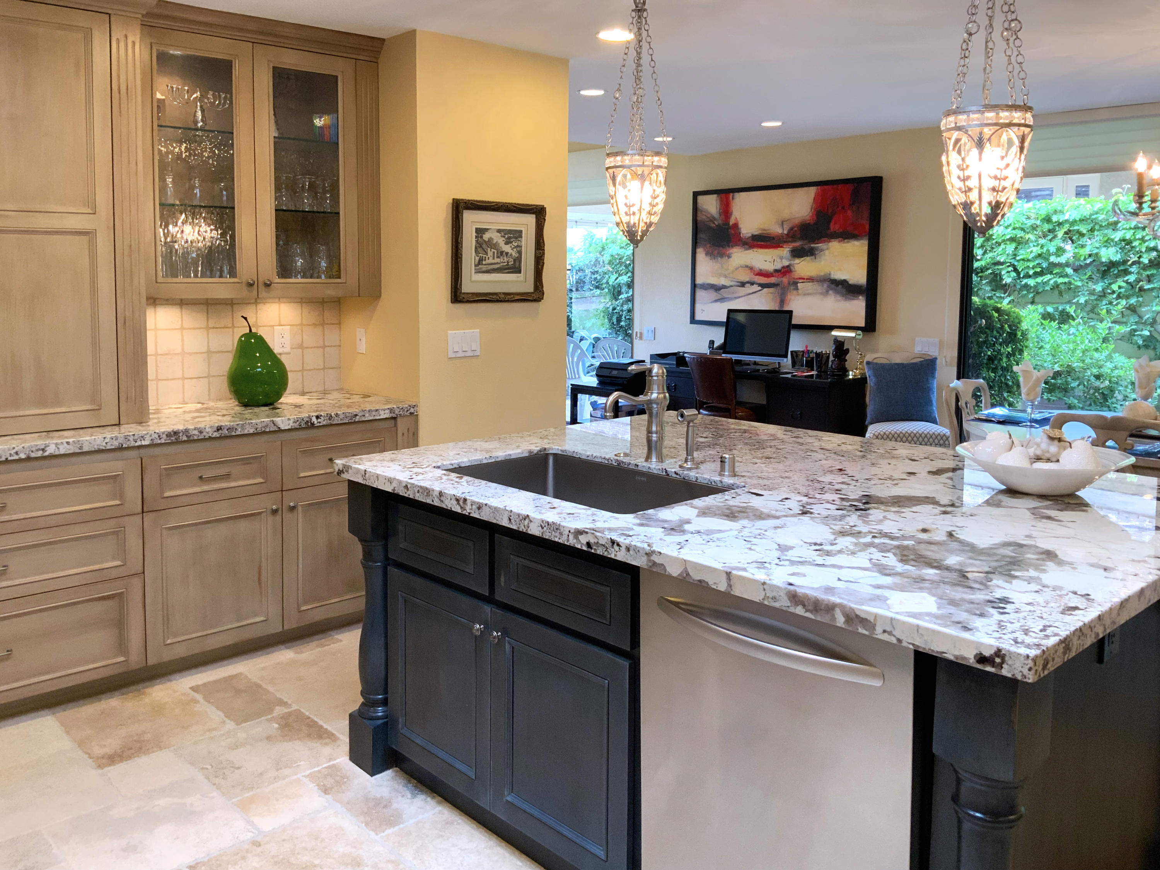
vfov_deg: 48.2
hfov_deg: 61.7
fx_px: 972
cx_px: 580
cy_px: 435
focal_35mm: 29
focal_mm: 3
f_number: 1.8
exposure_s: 1/60
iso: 64
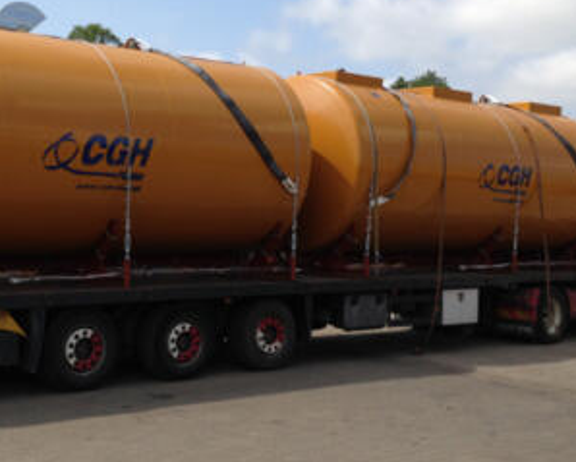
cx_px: 172
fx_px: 921
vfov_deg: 28.1
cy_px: 210
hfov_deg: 34.2
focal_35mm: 54
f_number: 2.4
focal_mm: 4.13
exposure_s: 1/1427
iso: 50
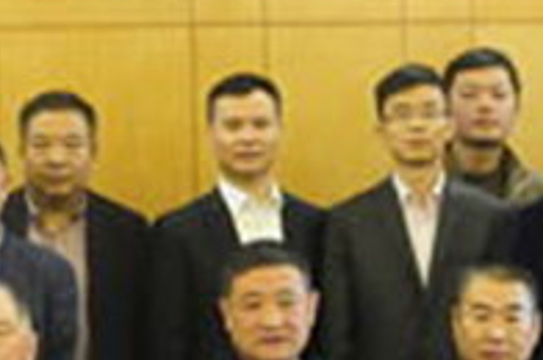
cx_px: -150
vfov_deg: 11.0
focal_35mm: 124
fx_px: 1867
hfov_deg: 15.8
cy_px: 256
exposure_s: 1/40
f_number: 3.5
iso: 1000
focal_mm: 18
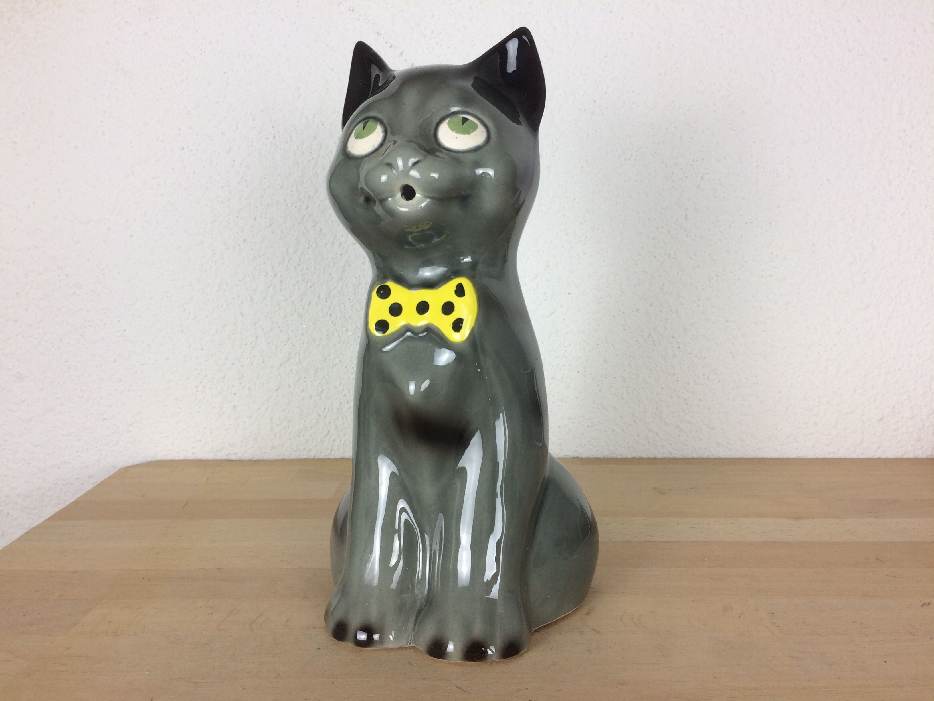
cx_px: 467
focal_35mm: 29
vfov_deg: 48.2
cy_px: 350
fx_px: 782
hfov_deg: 61.7
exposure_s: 1/50
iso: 40
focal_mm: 4.15
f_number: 2.2
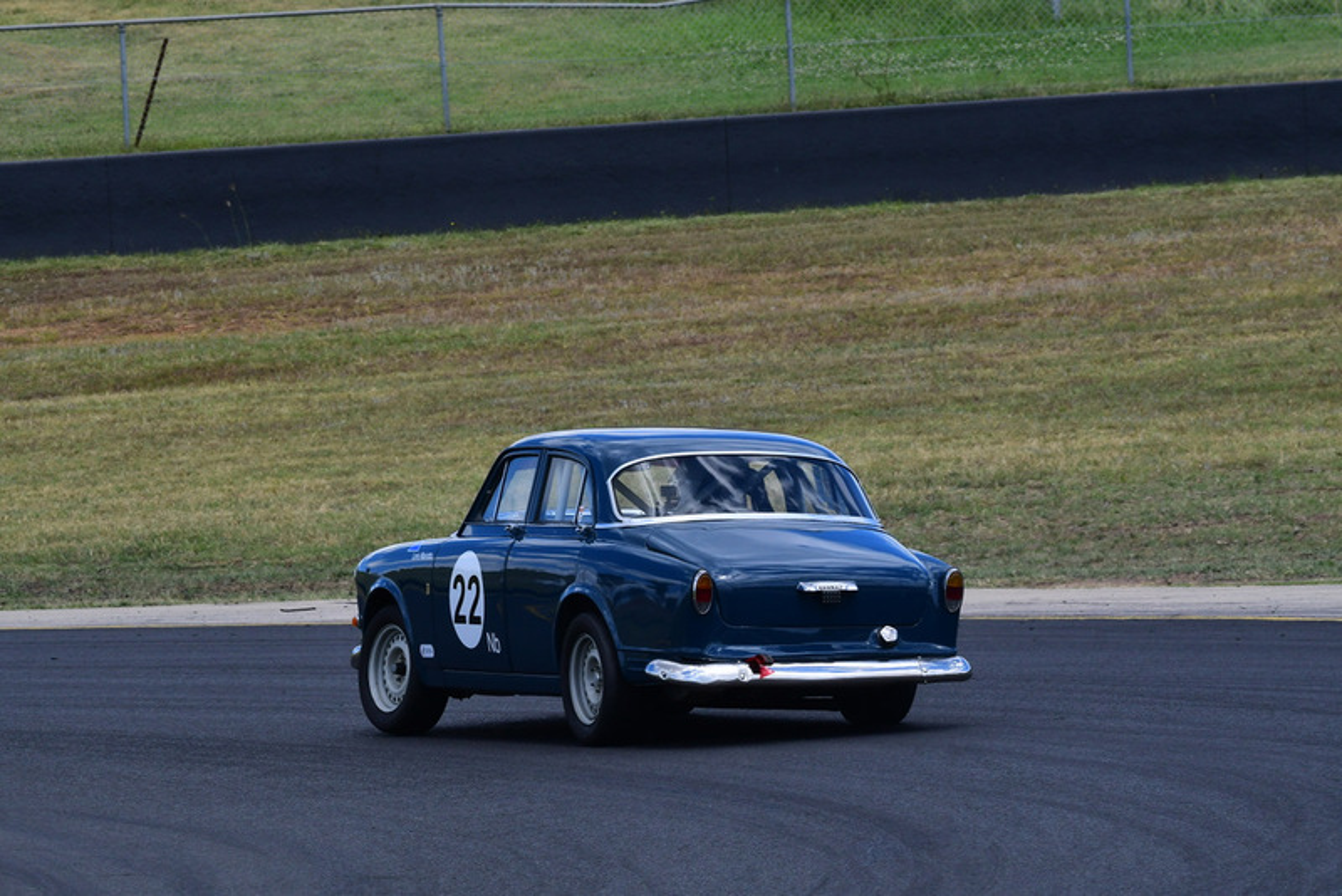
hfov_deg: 5.3
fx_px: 14543
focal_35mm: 390
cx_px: 671
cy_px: 448
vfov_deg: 3.5
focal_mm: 260
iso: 640
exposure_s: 1/640
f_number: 13
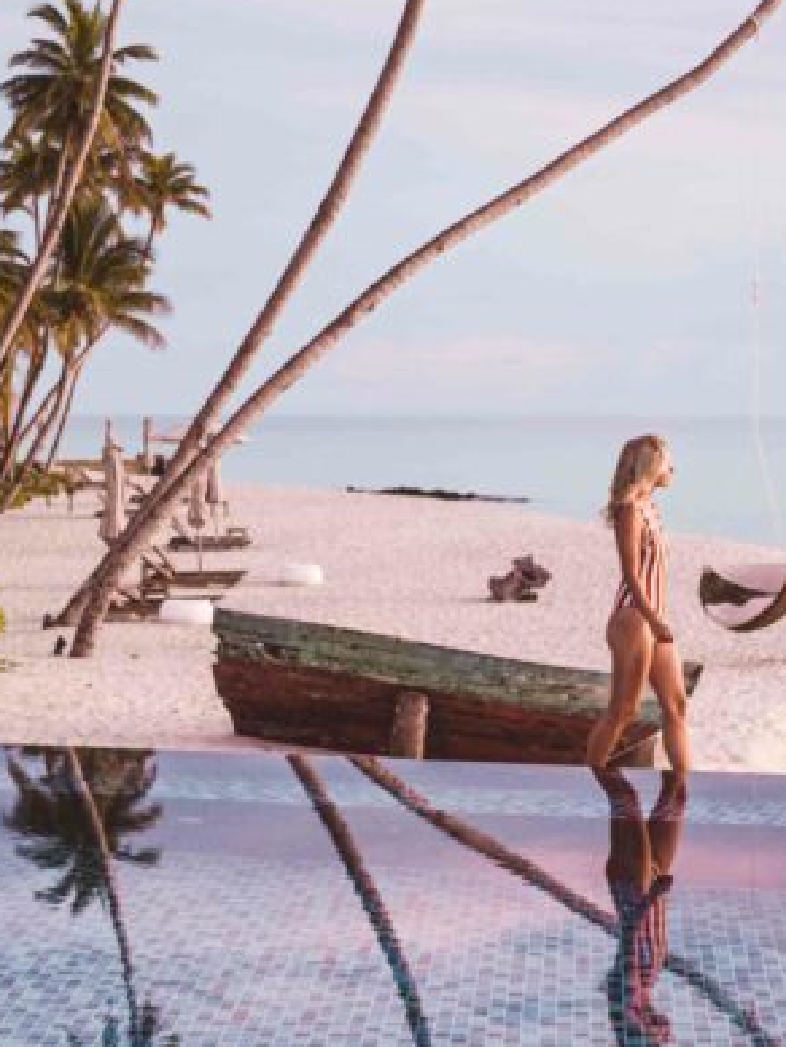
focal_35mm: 79
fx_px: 2390
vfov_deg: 24.7
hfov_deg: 18.5
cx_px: 651
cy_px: 522
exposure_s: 1/400
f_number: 1.7
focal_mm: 15
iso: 100
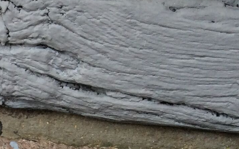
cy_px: 249
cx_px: -83
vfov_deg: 10.2
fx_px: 801
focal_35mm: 123
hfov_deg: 16.0
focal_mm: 3.3
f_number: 2.4
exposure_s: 1/50
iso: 40
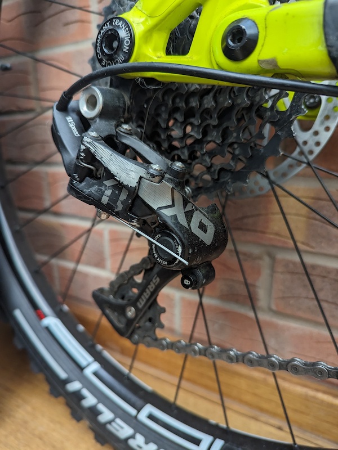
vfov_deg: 71.6
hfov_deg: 56.8
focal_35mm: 24
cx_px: 169
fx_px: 312
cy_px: 225
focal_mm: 6.81
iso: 344
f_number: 1.85
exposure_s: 1/70.5
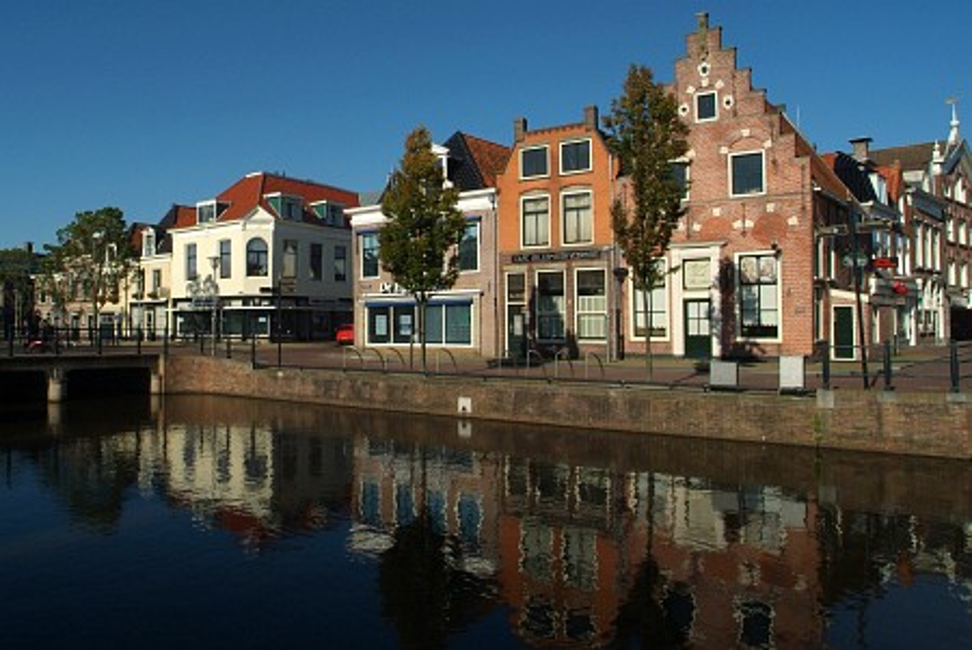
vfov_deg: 59.6
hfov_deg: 81.1
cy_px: 325
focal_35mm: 21
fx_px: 568
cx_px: 486
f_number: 11
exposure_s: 1/500
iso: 400
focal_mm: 14
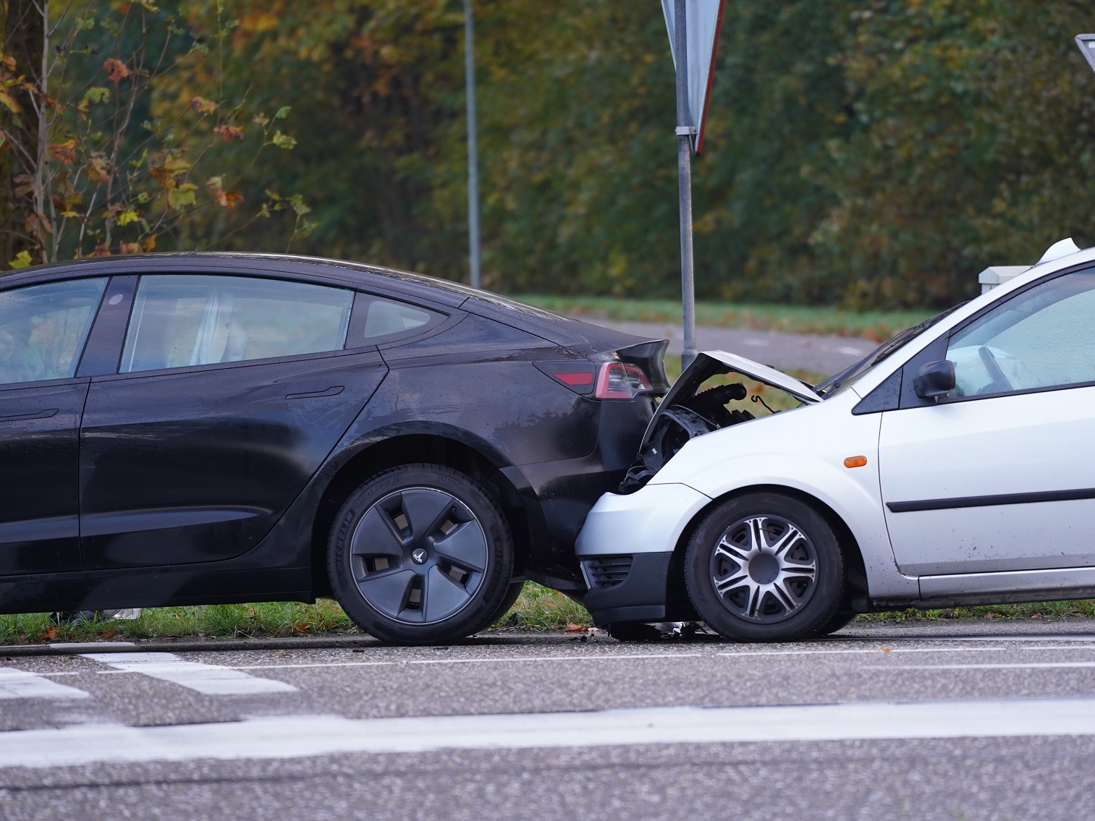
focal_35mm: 244
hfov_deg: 8.1
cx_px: 611
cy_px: 419
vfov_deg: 6.1
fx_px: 7719
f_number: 4
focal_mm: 200
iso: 1000
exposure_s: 1/250
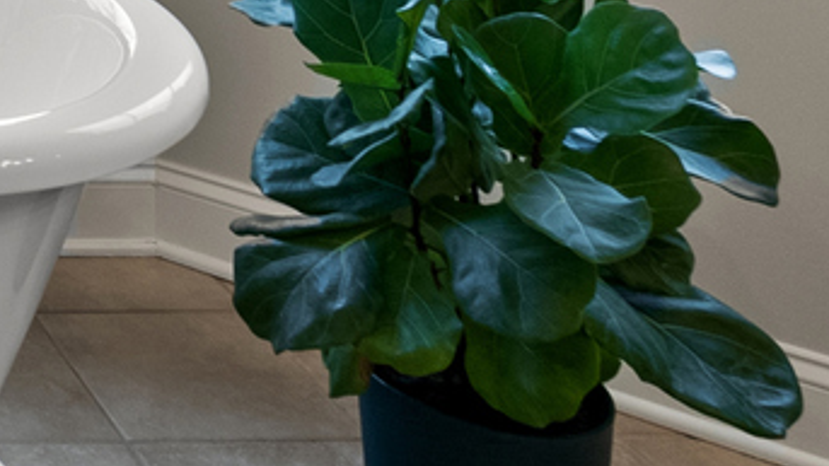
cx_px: -632
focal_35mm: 79
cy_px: -599
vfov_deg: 12.5
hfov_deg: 20.1
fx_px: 1737
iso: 640
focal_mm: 16
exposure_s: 1/2
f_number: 8
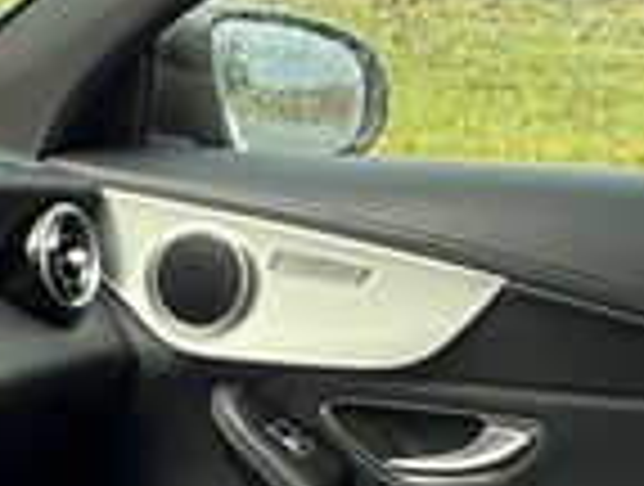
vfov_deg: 13.5
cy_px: 846
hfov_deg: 19.0
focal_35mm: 100
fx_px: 1865
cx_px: -5
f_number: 2.2
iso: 64
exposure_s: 1/100
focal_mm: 2.22
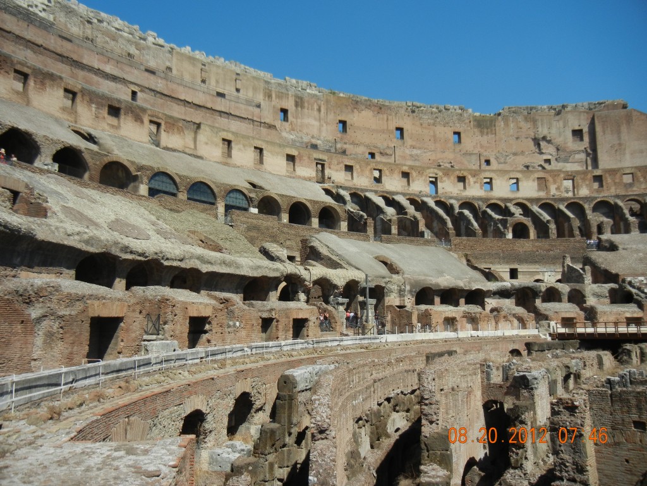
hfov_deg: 60.0
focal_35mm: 30
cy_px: 243
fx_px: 561
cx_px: 324
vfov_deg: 46.8
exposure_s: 1/497
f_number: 7
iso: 160
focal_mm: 5.4
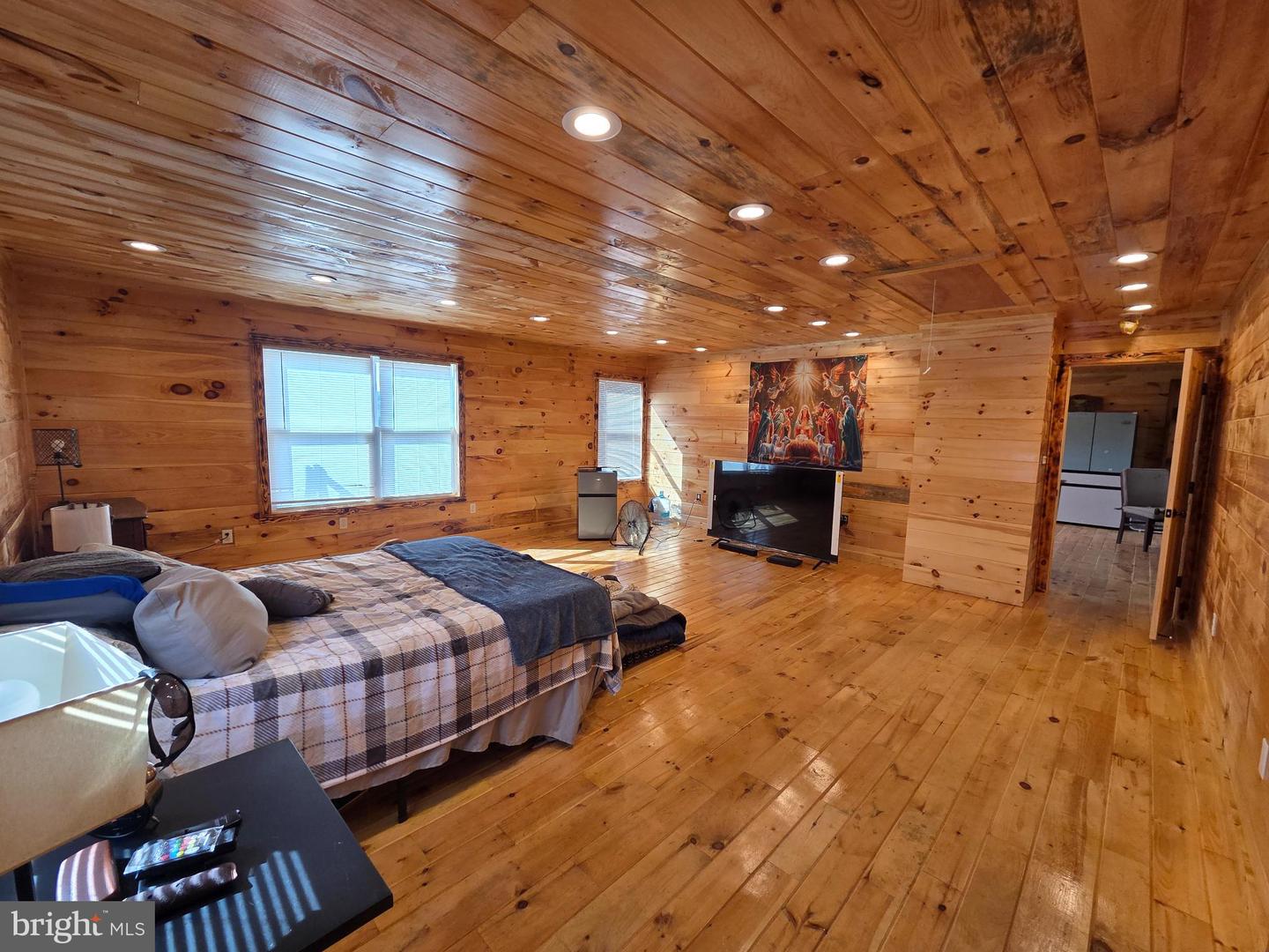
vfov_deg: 89.9
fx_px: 477
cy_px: 476
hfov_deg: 106.2
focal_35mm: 13
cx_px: 634
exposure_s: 1/120
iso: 100
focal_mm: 2.2
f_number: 2.2
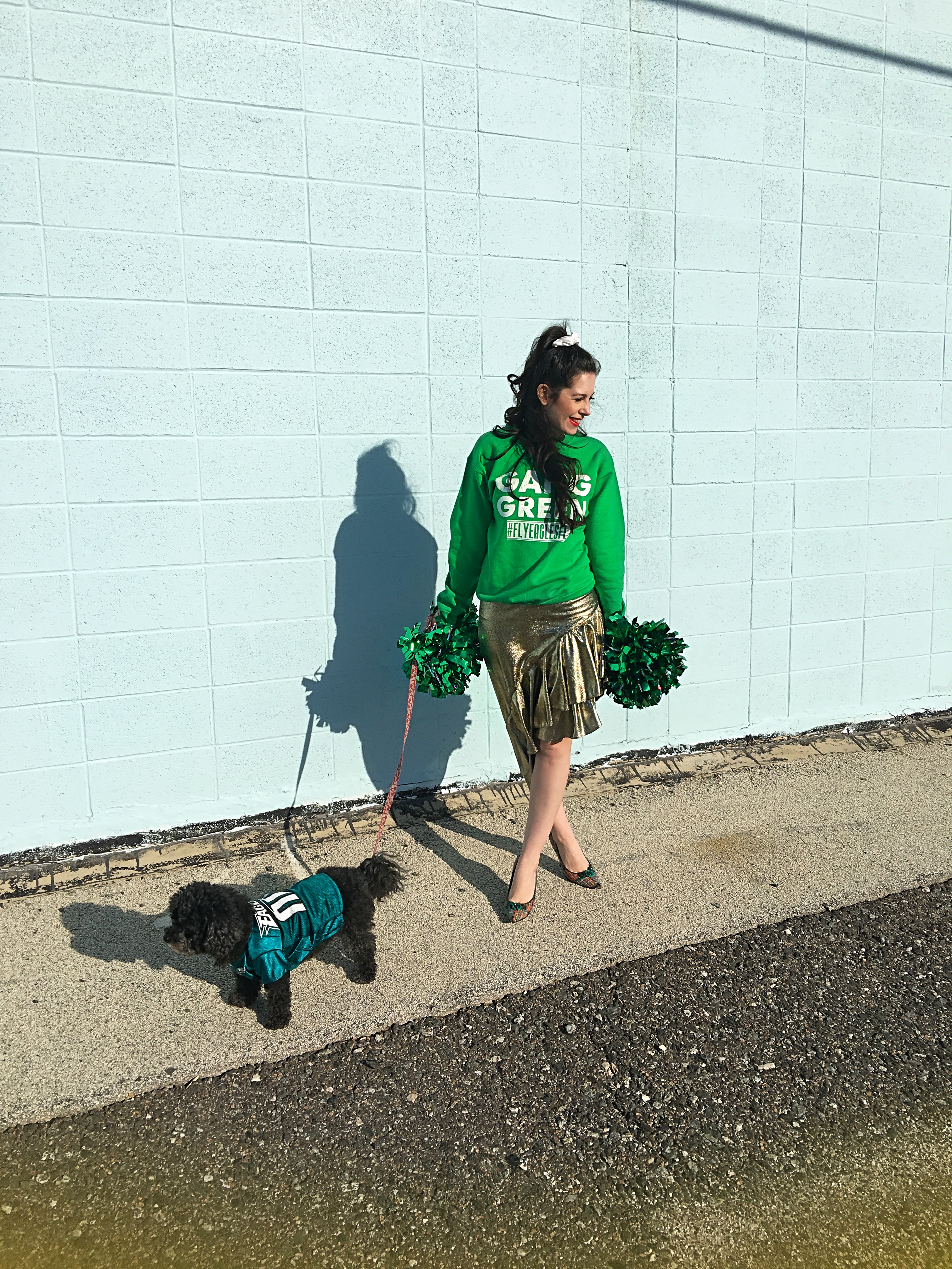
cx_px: 476
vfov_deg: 61.7
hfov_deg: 48.2
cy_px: 634
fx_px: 1063
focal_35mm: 29
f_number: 2.2
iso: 25
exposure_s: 1/3497
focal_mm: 4.15
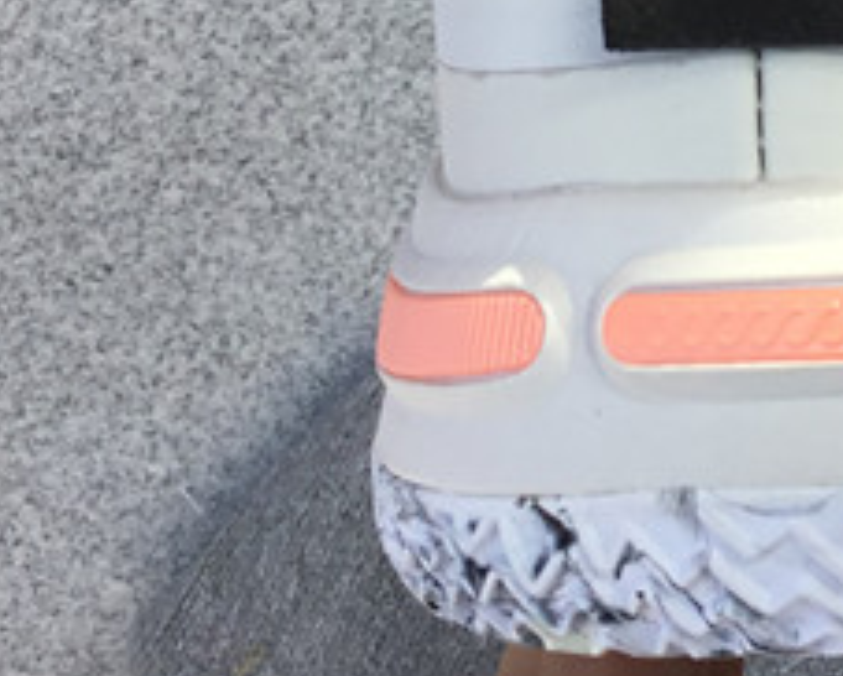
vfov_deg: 12.5
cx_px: 995
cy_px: -154
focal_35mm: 120
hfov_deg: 15.5
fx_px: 2997
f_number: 2.4
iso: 25
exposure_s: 1/547
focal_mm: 3.3
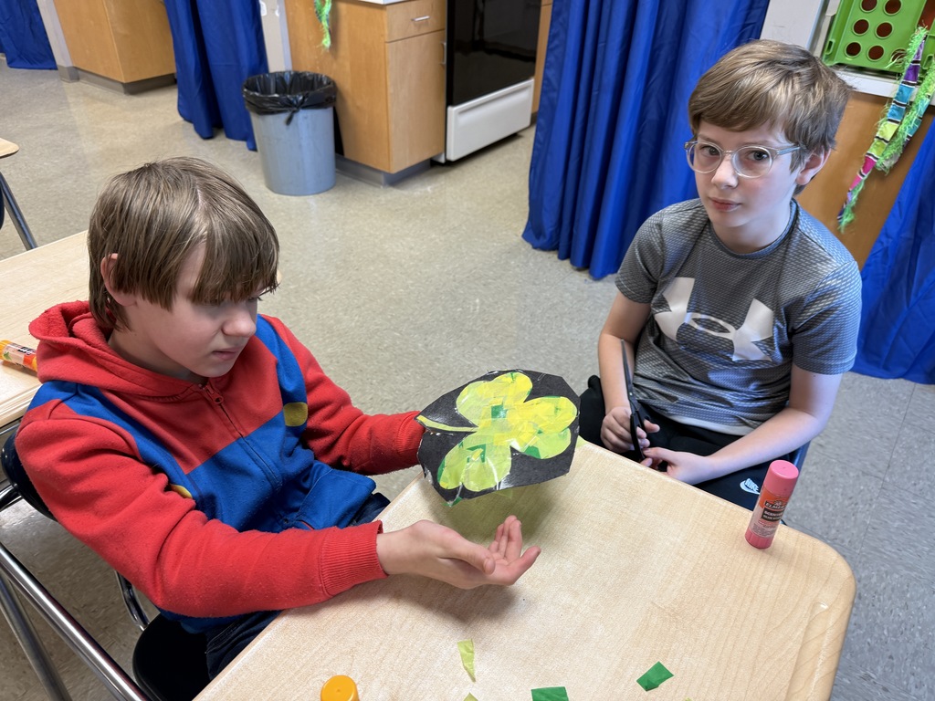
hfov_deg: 71.6
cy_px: 350
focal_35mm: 24
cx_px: 468
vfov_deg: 56.8
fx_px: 648
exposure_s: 1/60
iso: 125
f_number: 1.78
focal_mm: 6.76
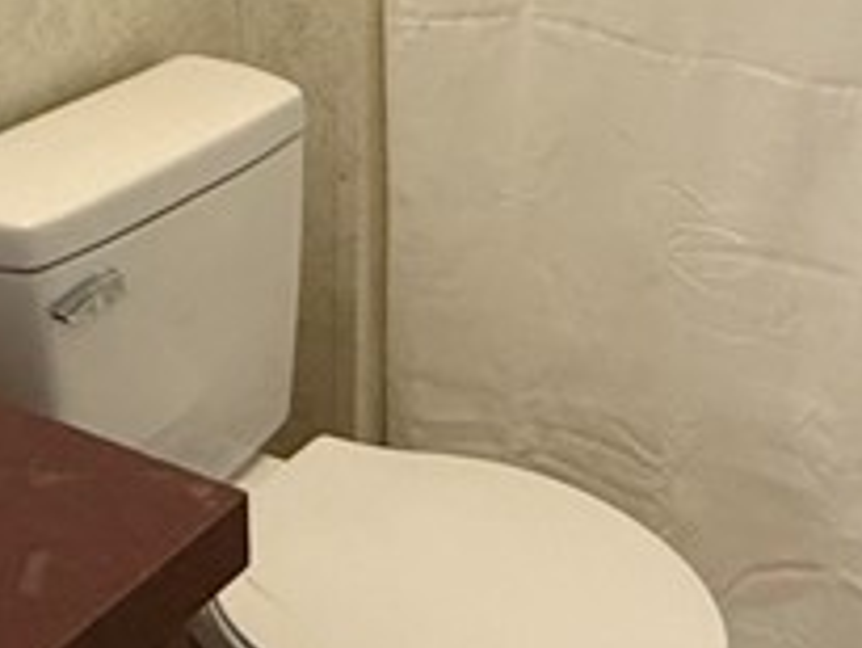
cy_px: 17
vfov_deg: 20.4
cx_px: 433
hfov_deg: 27.8
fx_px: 1744
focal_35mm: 70
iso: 400
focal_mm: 2.22
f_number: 2.2
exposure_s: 1/60
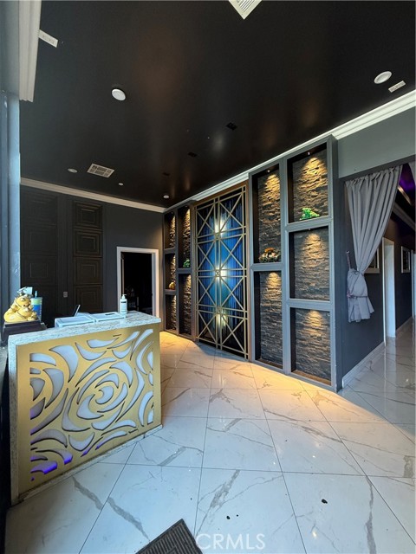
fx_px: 224
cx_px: 208
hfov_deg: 85.7
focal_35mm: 14
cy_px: 277
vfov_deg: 102.1
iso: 200
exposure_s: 1/120
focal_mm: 2.22
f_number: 2.2
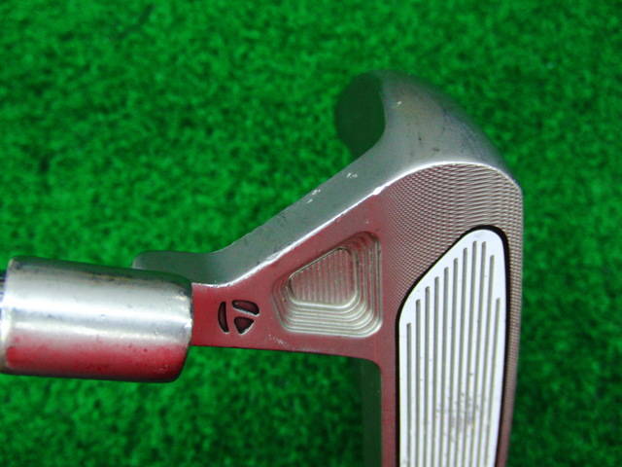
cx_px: 311
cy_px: 234
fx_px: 665
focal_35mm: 37
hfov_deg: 50.1
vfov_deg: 38.7
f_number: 3.6
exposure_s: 1/40
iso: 400
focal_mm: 6.42
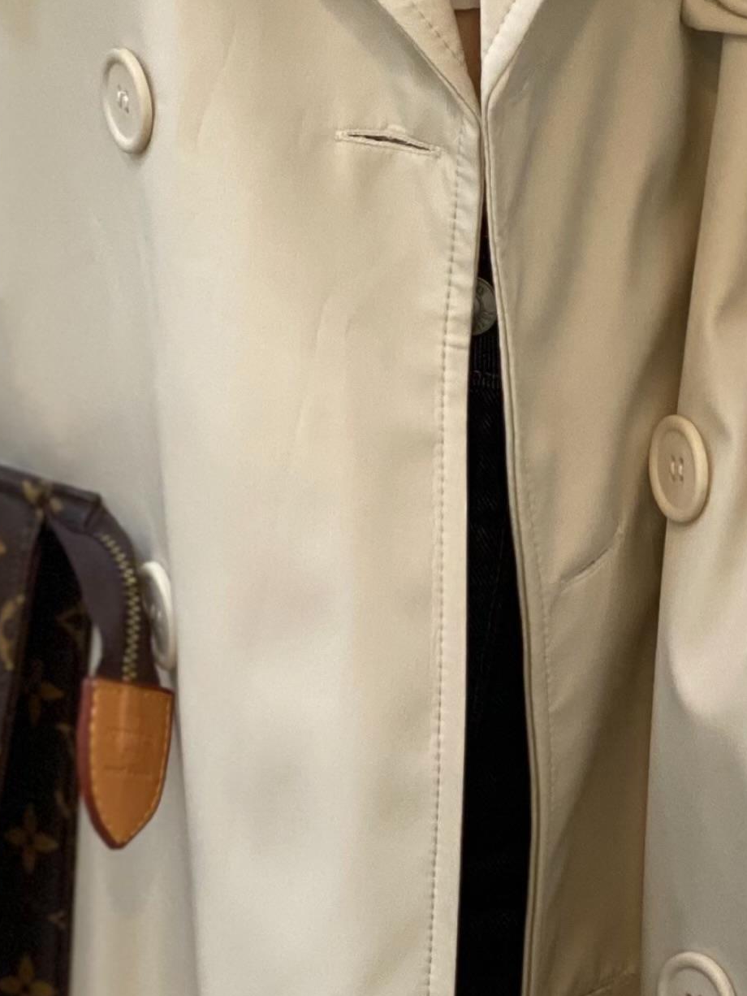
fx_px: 4918
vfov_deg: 11.0
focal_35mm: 171
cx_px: 321
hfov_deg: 8.7
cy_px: -587
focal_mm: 6
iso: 80
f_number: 2
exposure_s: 1/100
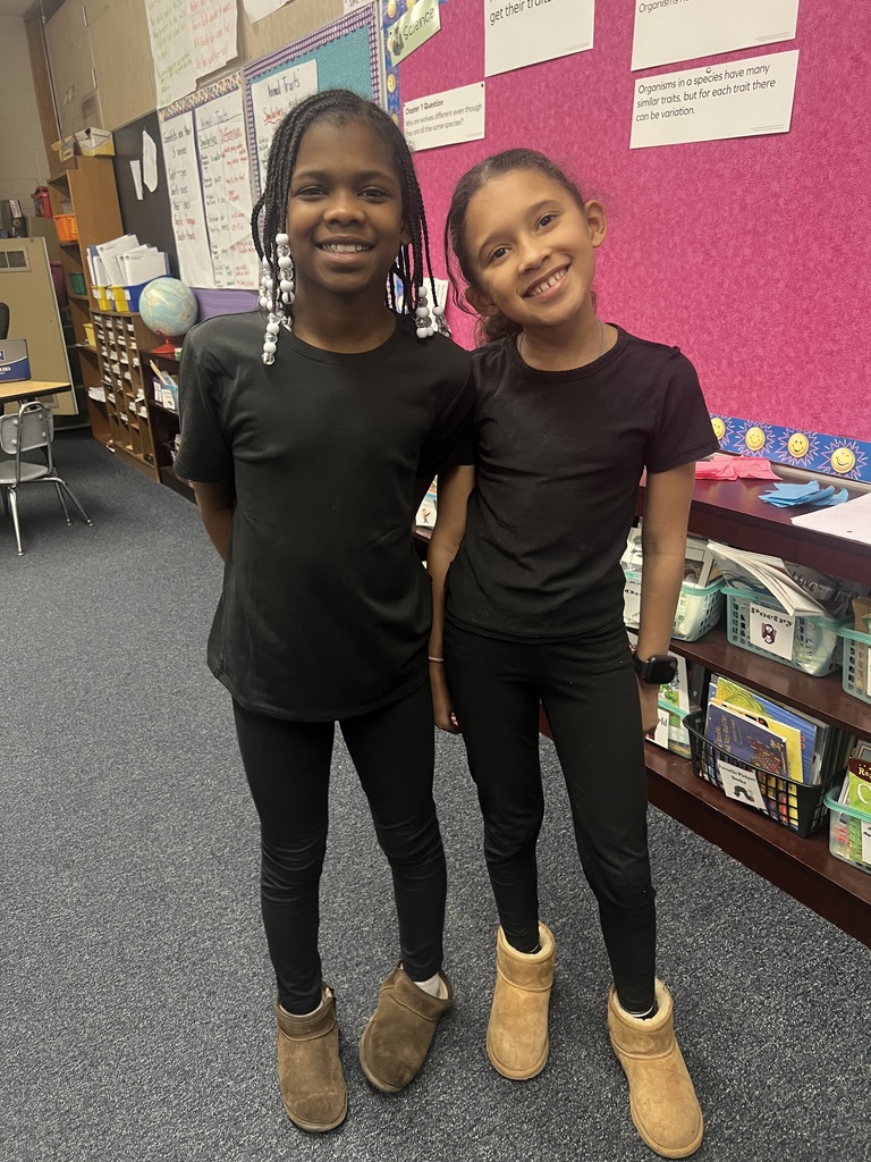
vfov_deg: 67.3
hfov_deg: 53.1
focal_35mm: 26
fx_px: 872
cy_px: 581
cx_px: 436
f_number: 1.5
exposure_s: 1/60
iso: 200
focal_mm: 5.7
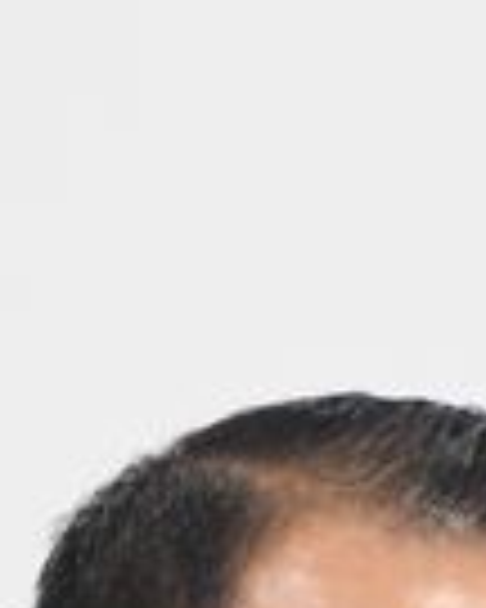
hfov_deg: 1.0
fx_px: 26808
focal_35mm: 1491
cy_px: 1488
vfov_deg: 1.3
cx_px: 248
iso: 1600
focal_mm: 140
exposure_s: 1/30
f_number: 6
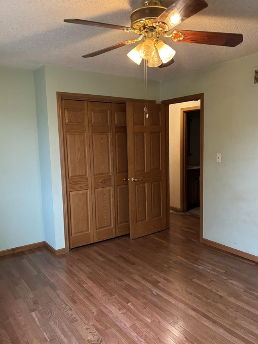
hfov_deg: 48.2
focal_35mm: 29
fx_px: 288
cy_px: 177
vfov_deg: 61.6
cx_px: 136
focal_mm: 5.96
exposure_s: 1/60
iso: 400
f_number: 1.6
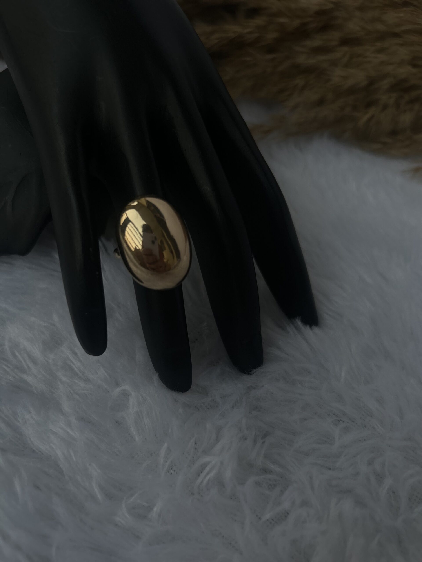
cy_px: 281
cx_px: 211
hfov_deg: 53.1
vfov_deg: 67.3
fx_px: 423
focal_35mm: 26
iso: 160
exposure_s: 1/60
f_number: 1.5
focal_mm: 5.7
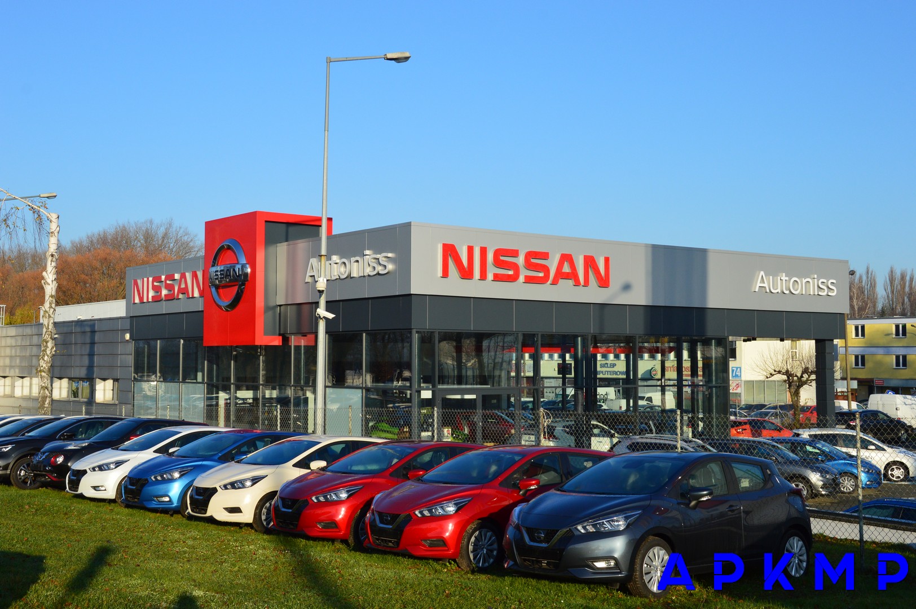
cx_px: 458
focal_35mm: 45
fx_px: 1144
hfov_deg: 43.6
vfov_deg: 29.8
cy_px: 304
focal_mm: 30
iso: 400
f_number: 11
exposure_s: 1/400
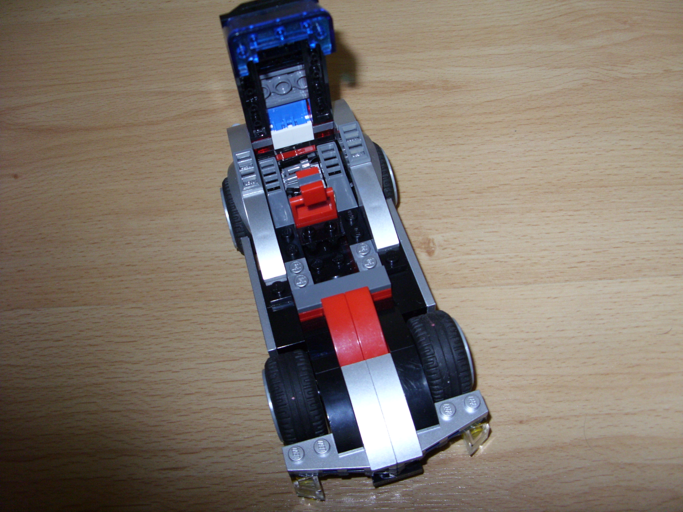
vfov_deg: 37.7
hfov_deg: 49.0
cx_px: 342
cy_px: 256
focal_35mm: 38
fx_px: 750
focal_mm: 6.3
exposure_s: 1/30
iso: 200
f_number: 2.8
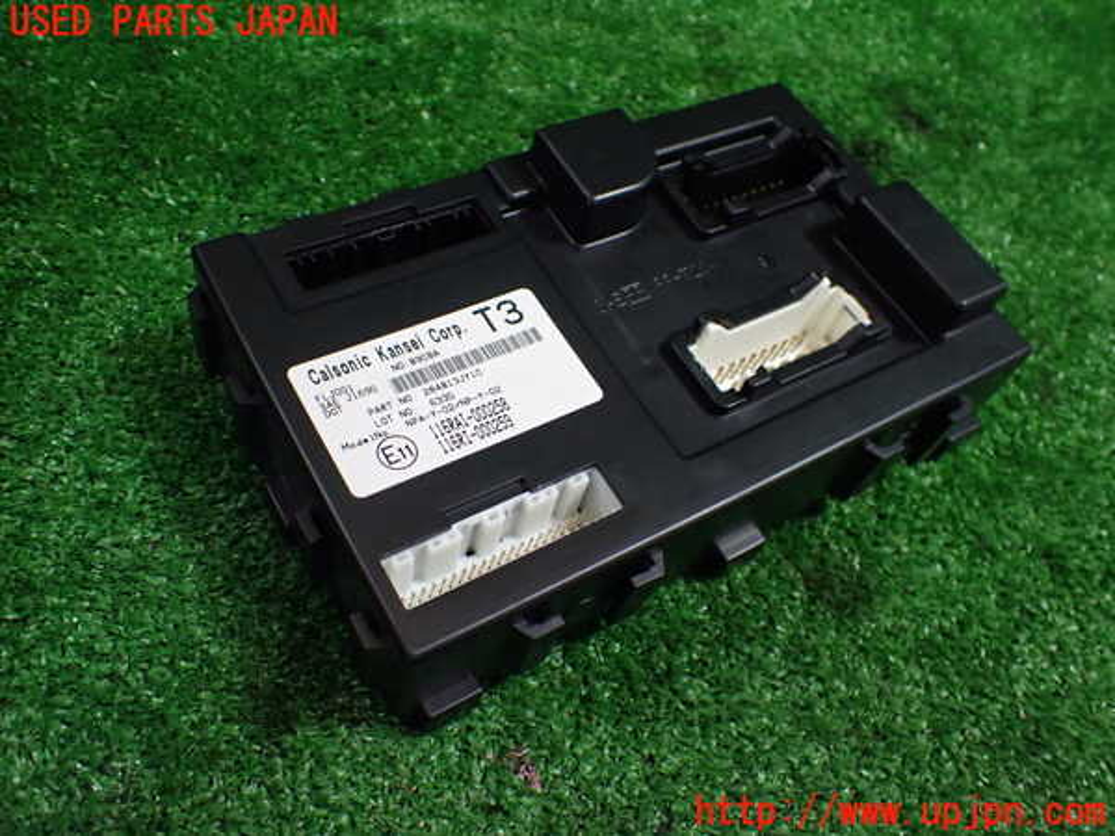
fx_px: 966
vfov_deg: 46.8
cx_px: 558
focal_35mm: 30
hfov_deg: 60.0
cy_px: 418
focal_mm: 5.4
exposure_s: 1/125
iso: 640
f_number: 2.3
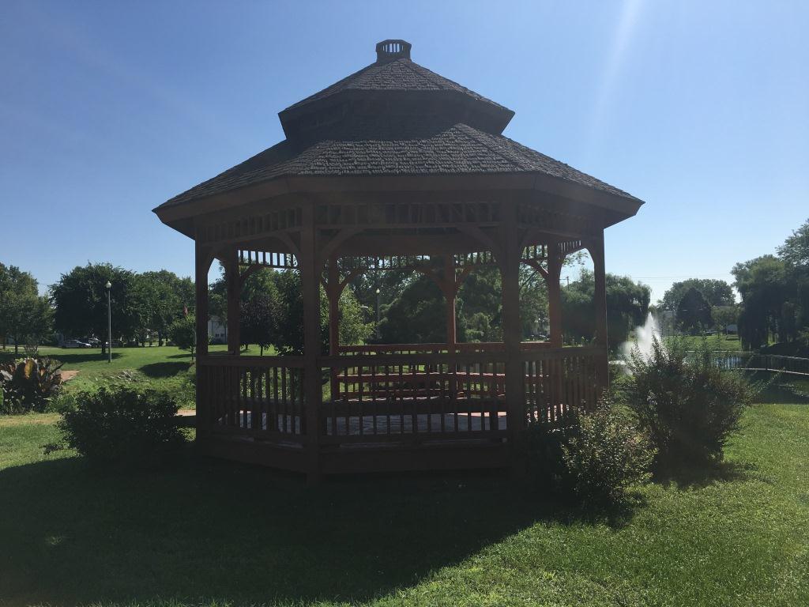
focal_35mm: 29
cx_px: 404
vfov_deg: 48.2
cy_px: 304
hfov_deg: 61.7
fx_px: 678
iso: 25
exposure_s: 1/2137
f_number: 2.2
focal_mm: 4.15
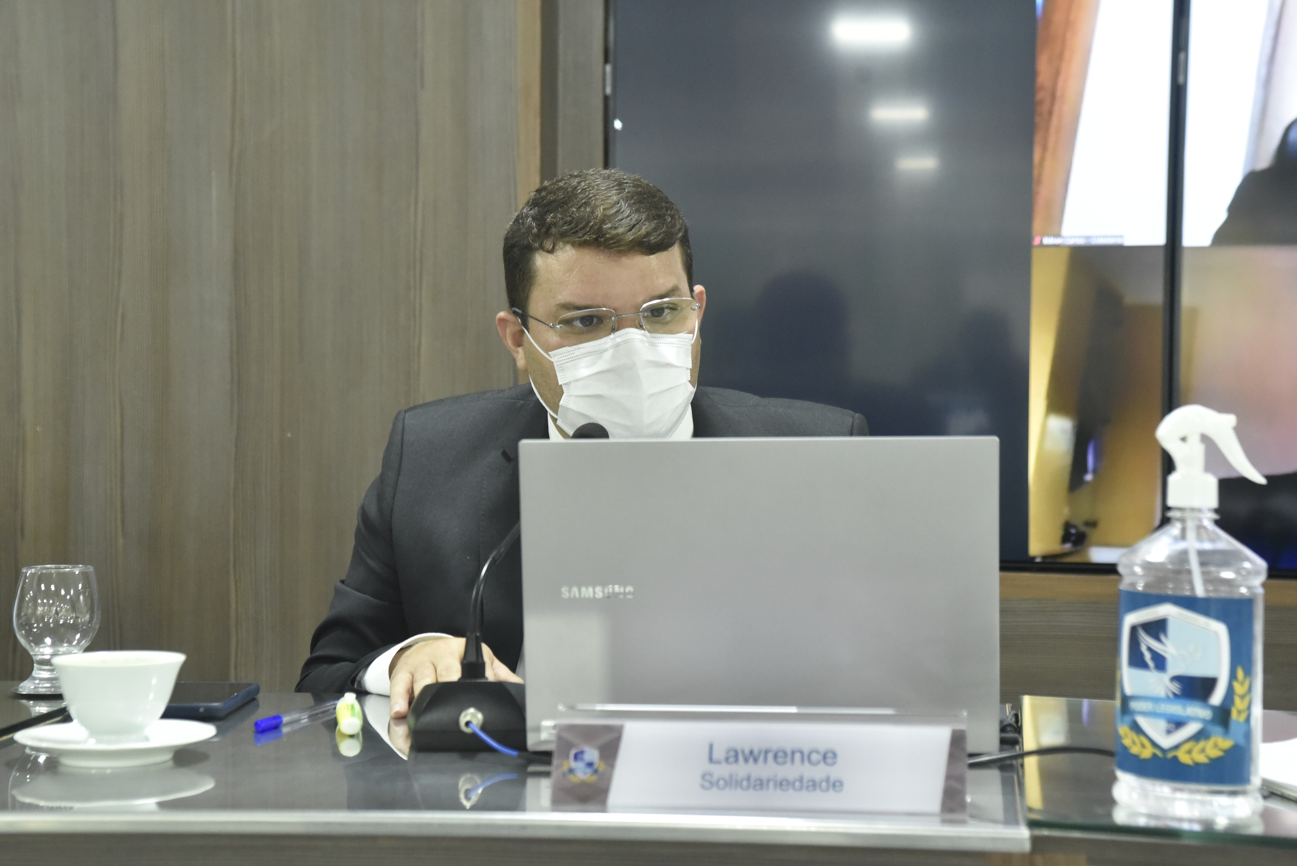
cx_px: 648
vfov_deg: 19.5
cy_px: 433
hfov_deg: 28.8
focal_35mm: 70
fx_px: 2523
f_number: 5.6
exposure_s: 1/125
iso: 6400
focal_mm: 70
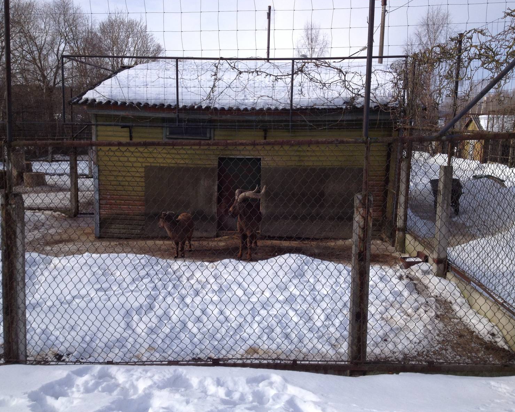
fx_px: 564
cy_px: 206
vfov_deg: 40.1
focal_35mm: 37
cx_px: 256
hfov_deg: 49.1
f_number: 2.4
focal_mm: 4.28
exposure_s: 1/1672
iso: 50
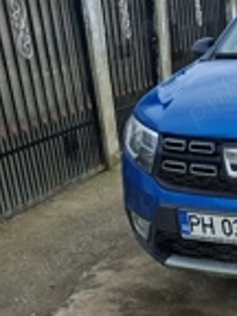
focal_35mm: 64
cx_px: 301
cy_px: 268
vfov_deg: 29.3
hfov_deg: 21.0
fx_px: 584
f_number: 1.8
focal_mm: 5.54
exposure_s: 1/3333
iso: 50
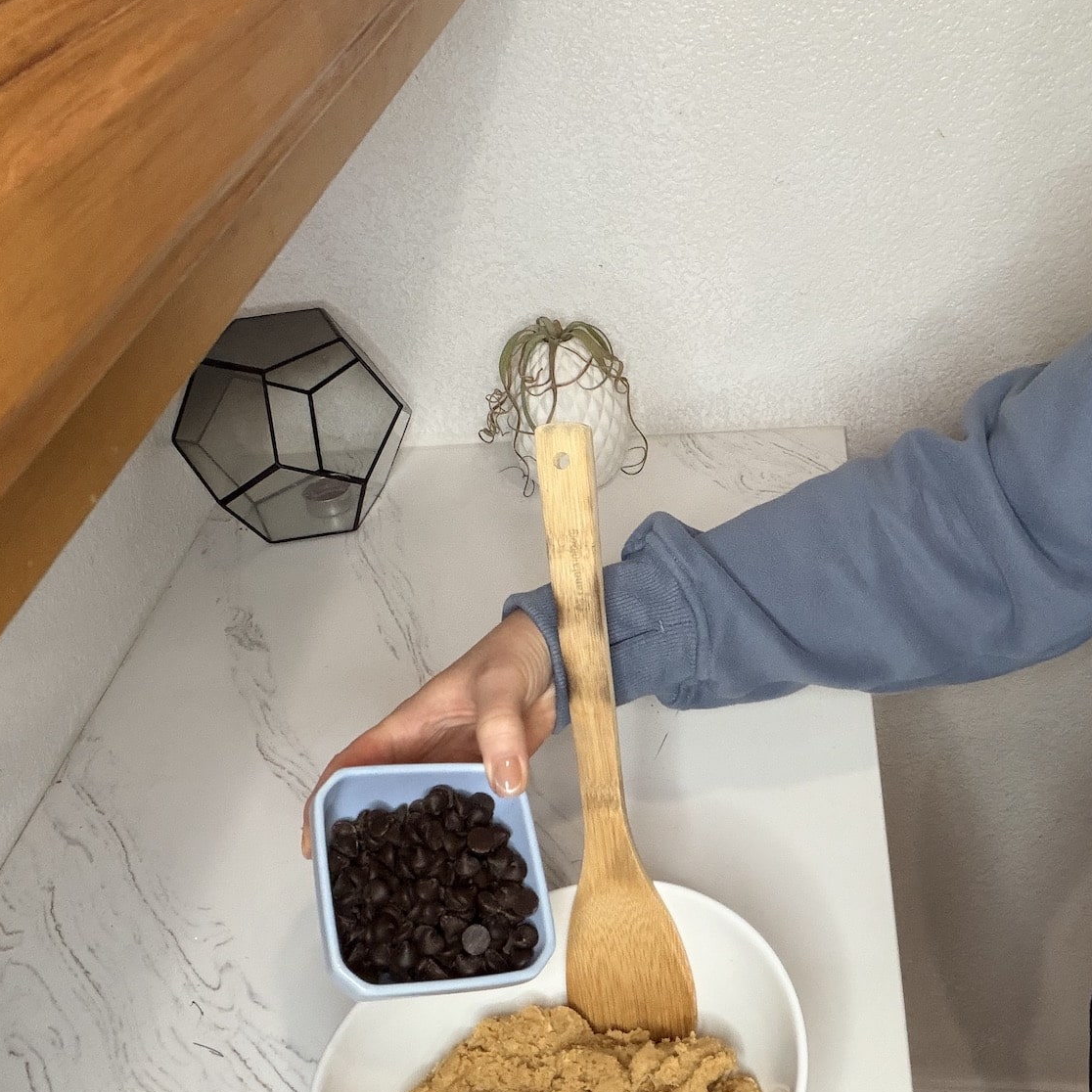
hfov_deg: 43.8
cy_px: 542
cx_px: 569
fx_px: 1356
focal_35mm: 38
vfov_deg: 43.9
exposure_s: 1/60
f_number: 1.9
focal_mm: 2.71
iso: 200
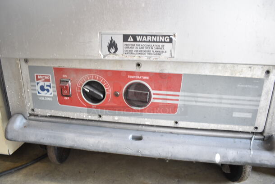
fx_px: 206
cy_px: 92
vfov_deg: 48.0
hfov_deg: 67.3
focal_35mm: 27
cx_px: 138
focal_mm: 18
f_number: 3.5
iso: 400
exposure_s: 1/30
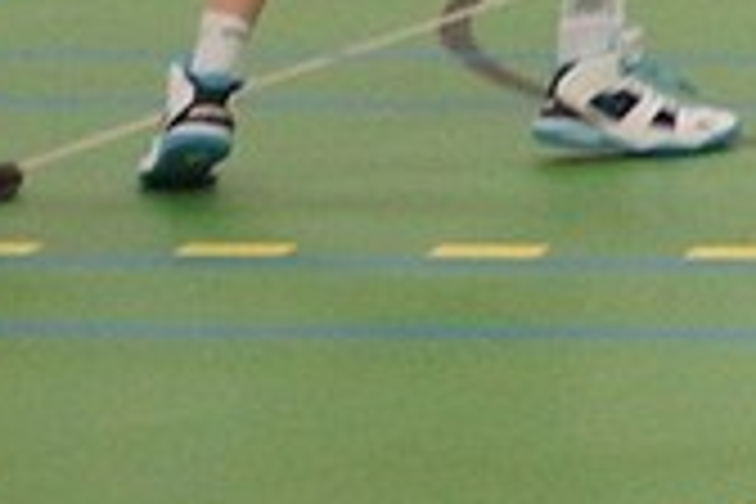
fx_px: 3843
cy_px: -794
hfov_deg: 9.8
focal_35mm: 183
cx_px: 1881
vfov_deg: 7.0
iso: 800
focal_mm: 20
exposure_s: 1/200
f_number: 2.8
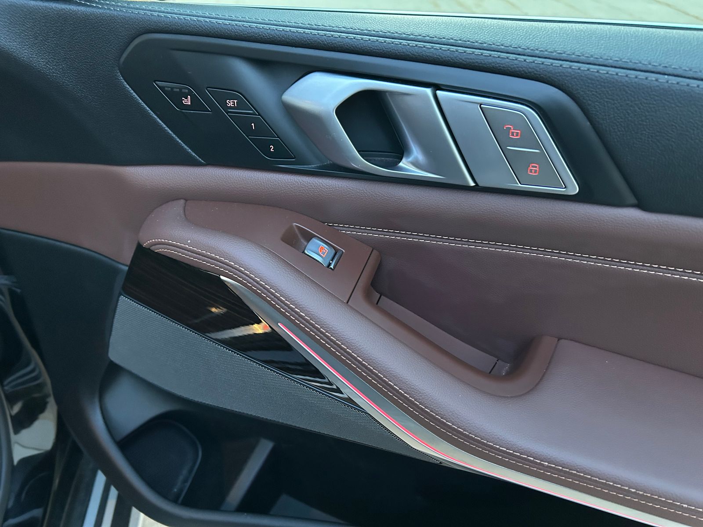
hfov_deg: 67.3
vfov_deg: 53.1
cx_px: 352
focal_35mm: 26
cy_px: 264
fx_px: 528
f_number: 1.5
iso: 500
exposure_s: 1/30
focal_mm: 5.7
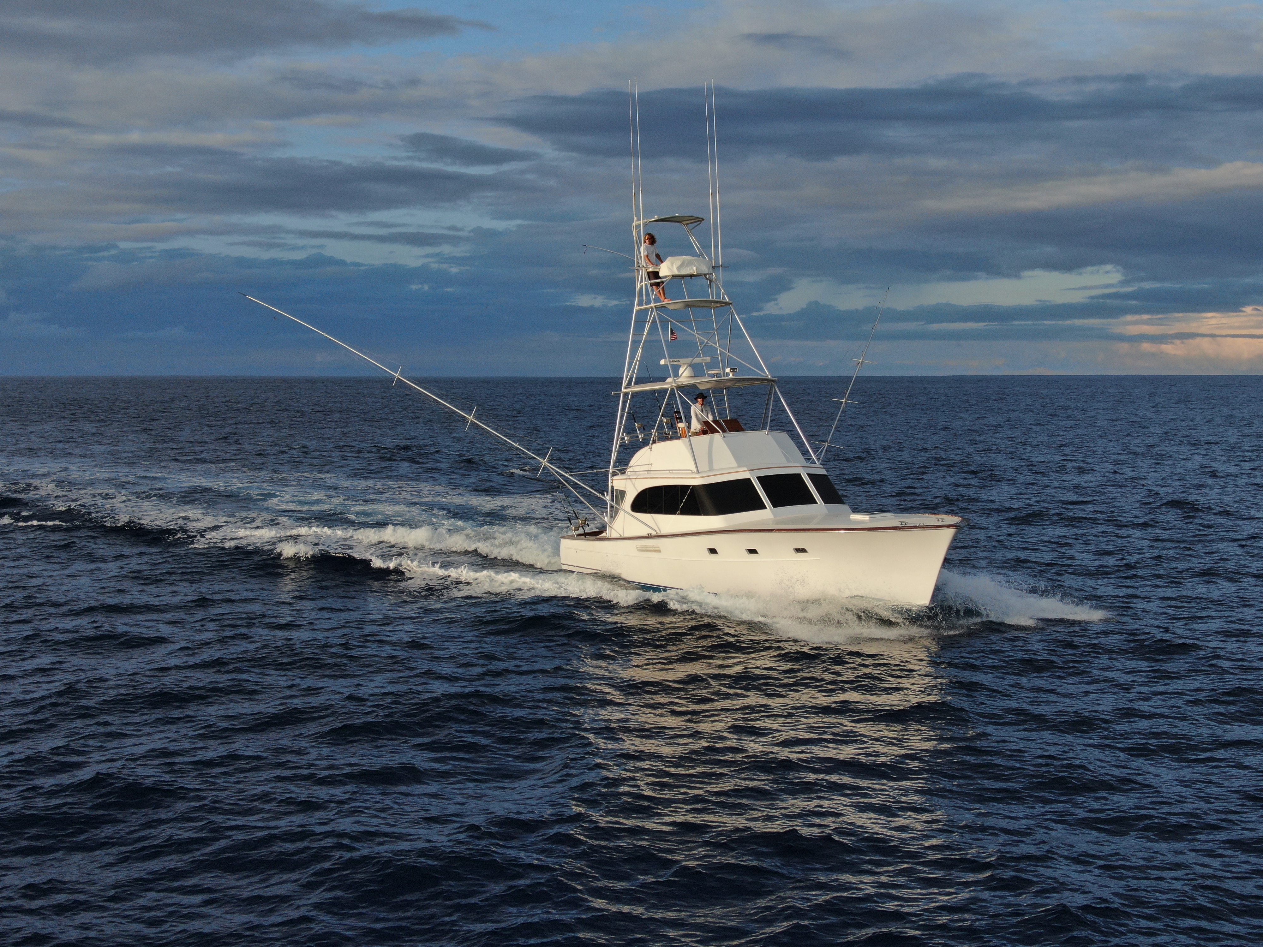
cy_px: 474
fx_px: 1751
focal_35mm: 48
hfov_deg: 39.7
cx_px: 632
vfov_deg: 30.3
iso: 100
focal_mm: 8.6
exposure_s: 1/500
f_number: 3.8
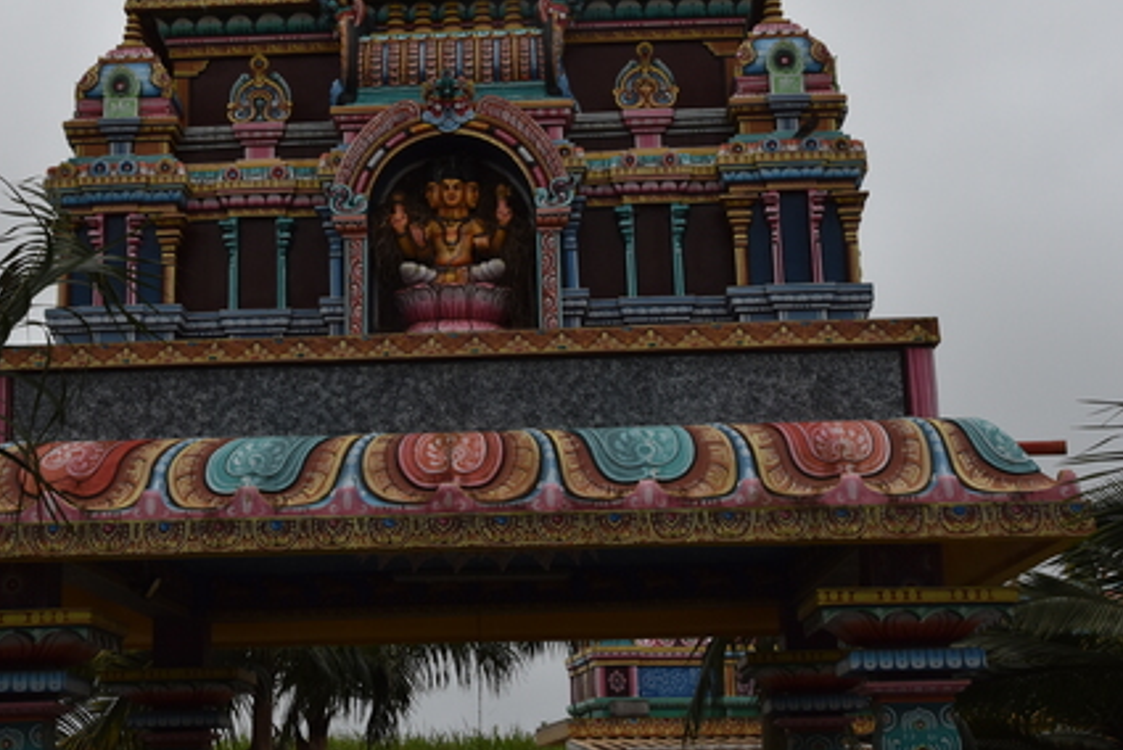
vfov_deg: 20.4
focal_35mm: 66
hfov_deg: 30.4
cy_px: 153
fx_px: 2060
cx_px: 468
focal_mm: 26
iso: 250
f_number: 8
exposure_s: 1/500
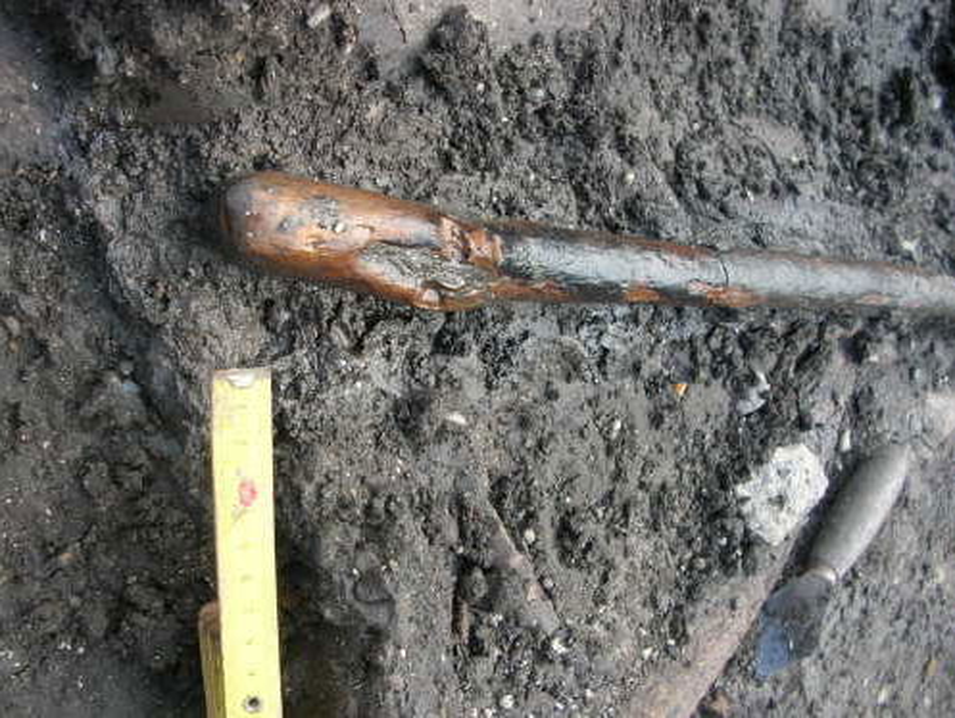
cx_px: 478
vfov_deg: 40.8
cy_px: 359
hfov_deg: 52.6
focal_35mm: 35
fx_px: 967
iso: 50
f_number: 2.8
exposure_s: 1/73.3
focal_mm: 5.8
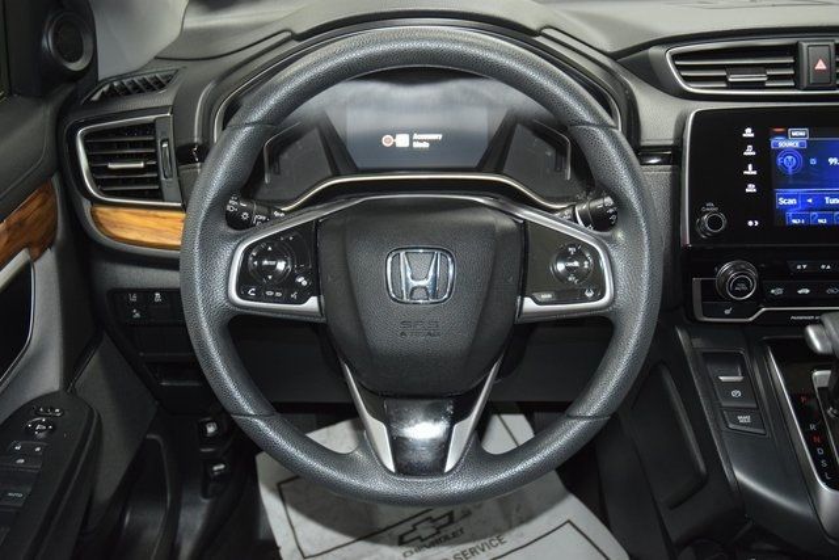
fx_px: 944
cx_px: 420
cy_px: 280
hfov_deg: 47.9
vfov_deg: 33.0
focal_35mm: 40
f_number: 3.8
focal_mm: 27
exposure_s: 1/40
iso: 2200
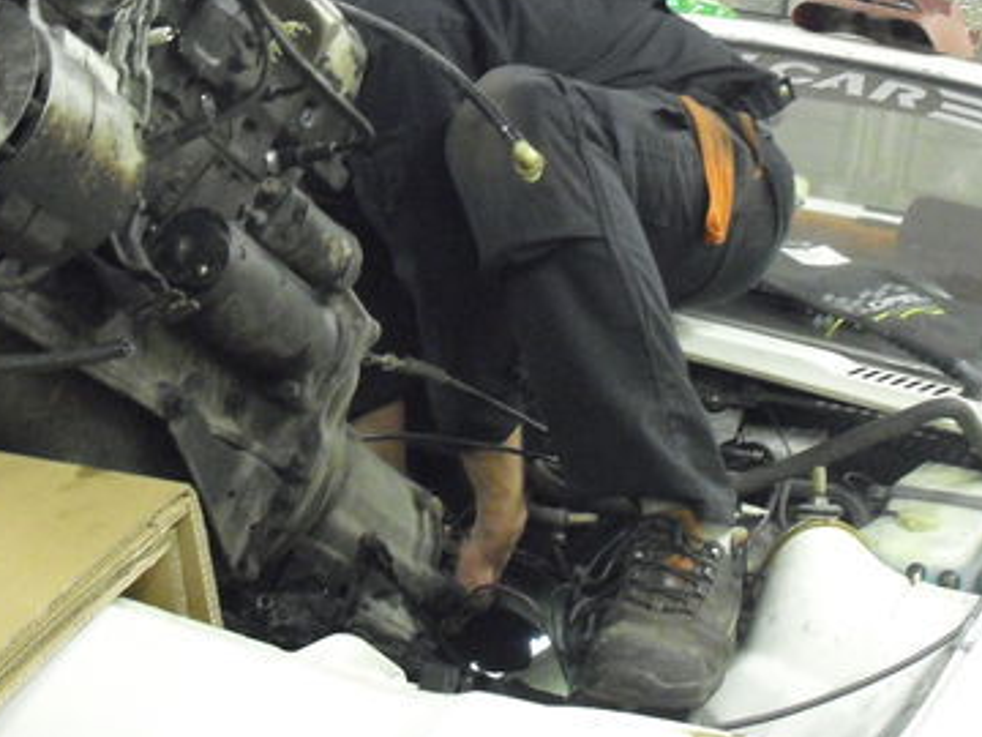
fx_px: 1816
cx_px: 442
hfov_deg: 30.2
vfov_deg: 22.9
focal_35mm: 64
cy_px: 270
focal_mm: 6.3
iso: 800
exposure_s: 1/50
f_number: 3.1
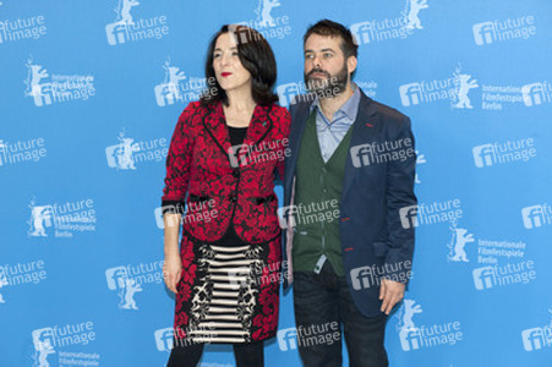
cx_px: 276
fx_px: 1226
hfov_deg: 25.4
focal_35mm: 80
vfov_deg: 17.0
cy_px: 184
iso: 1600
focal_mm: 80
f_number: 7.1
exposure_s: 1/250
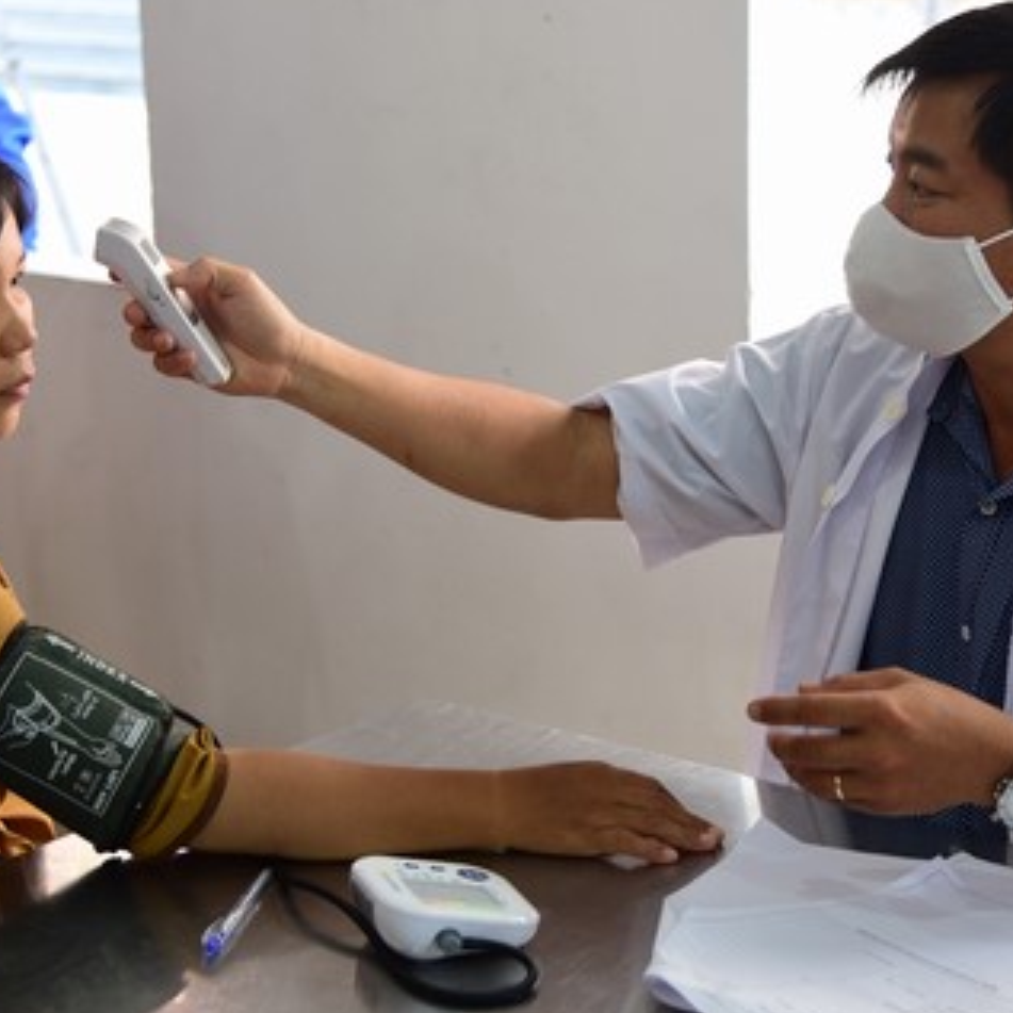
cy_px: 395
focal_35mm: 87
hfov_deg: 19.9
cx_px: 530
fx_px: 2880
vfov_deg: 19.9
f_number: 4
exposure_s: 1/60
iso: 640
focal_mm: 50
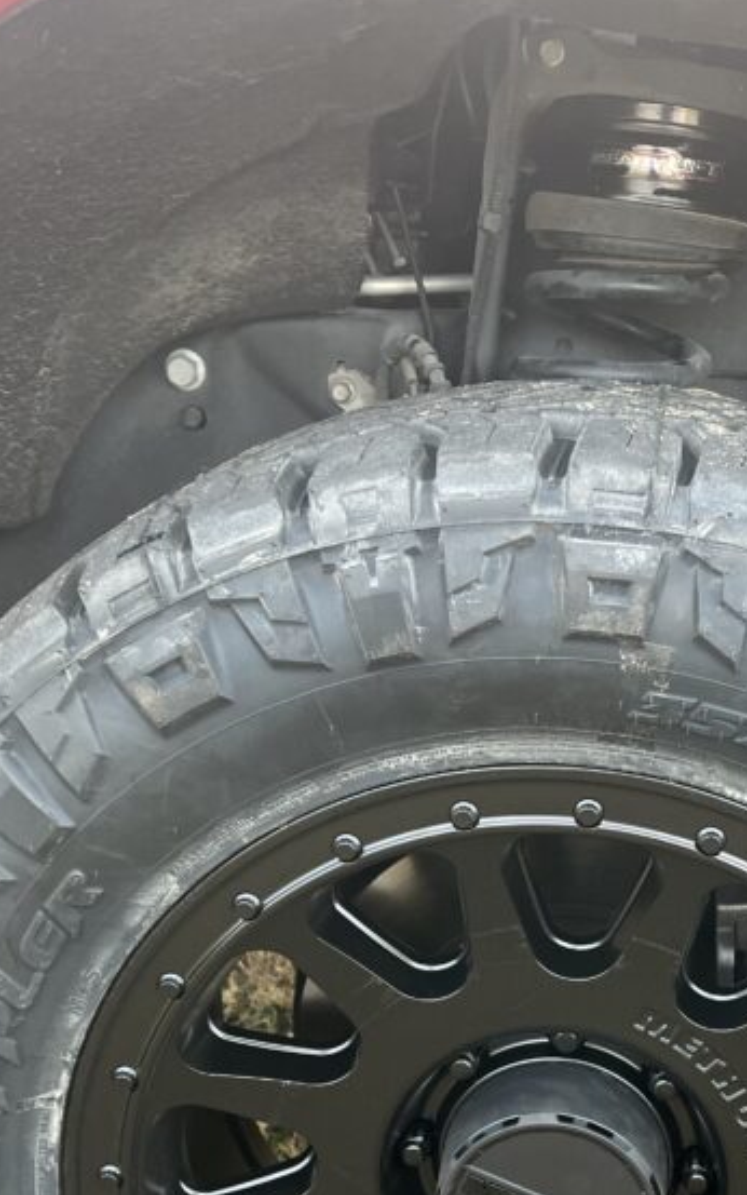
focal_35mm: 51
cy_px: 800
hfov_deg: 25.0
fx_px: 1660
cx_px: 587
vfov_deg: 39.1
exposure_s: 1/121
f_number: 1.6
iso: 100
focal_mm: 5.1
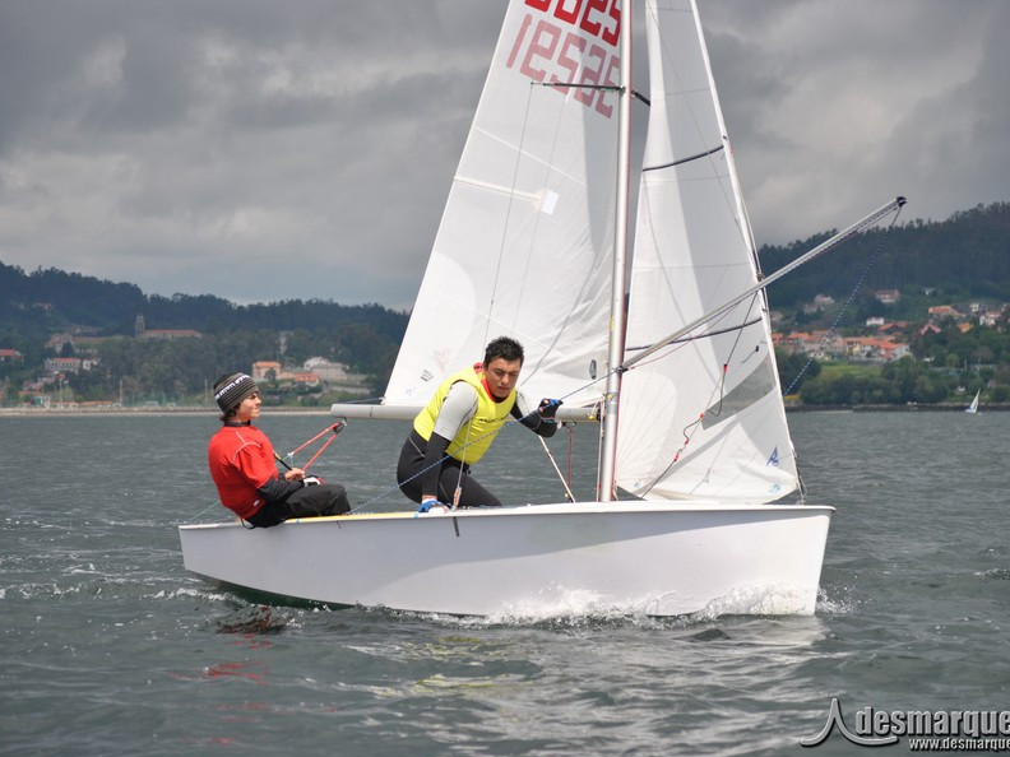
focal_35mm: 134
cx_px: 479
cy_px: 381
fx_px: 3910
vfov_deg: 11.1
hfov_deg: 14.7
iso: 100
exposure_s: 1/800
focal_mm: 82
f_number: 4.2
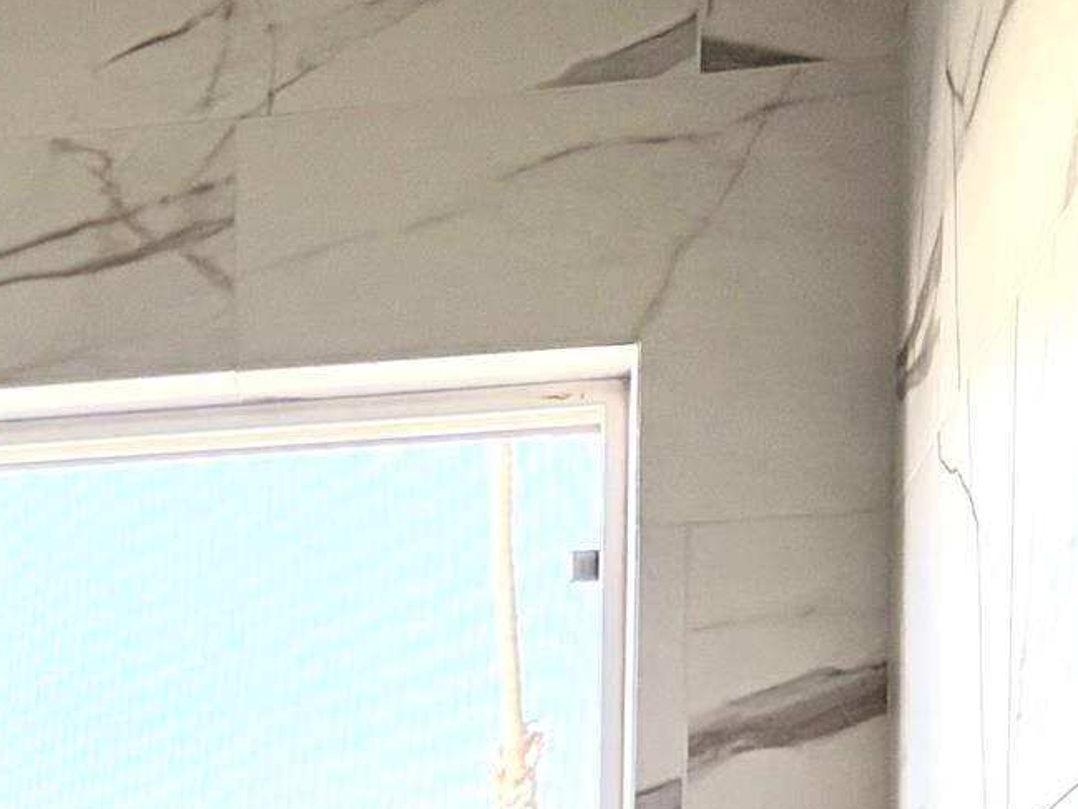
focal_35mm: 123
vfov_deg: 11.1
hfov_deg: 14.5
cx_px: -736
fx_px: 3831
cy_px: 1535
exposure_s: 1/163
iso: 125
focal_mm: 5.96
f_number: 1.6
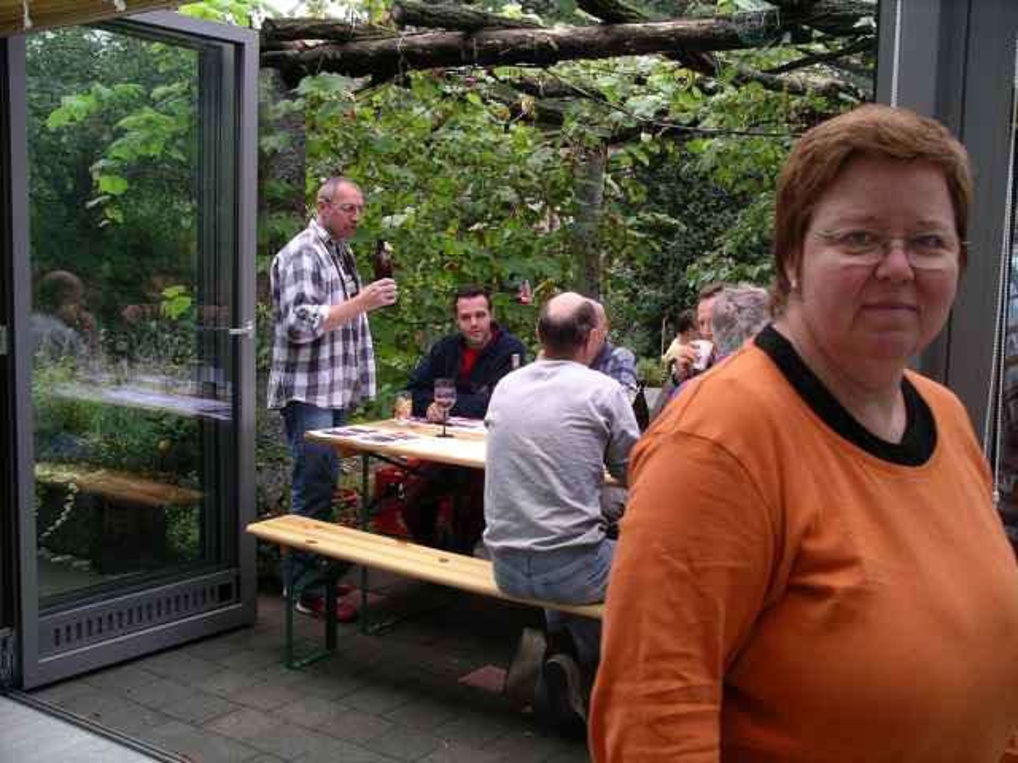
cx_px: 509
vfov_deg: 38.7
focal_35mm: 37
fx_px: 1088
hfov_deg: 50.1
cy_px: 382
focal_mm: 7.8
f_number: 3
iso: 64
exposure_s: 1/160
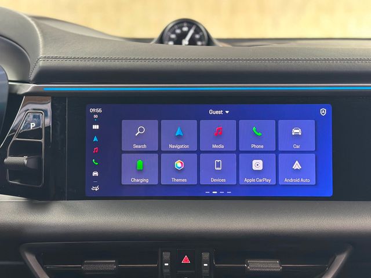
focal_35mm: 48
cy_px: 139
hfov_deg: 39.7
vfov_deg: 30.3
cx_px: 186
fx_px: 514
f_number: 1.78
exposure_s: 1/40
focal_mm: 6.86
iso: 500
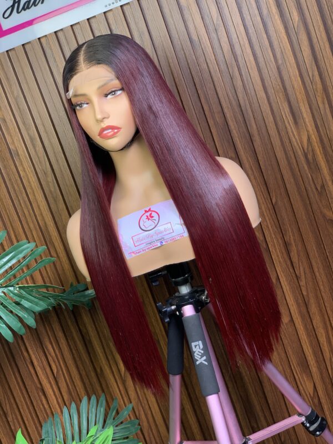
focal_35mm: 52
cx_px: 166
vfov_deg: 36.8
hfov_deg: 28.0
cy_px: 222
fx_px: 667
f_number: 2.4
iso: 32
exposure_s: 1/100
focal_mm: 6
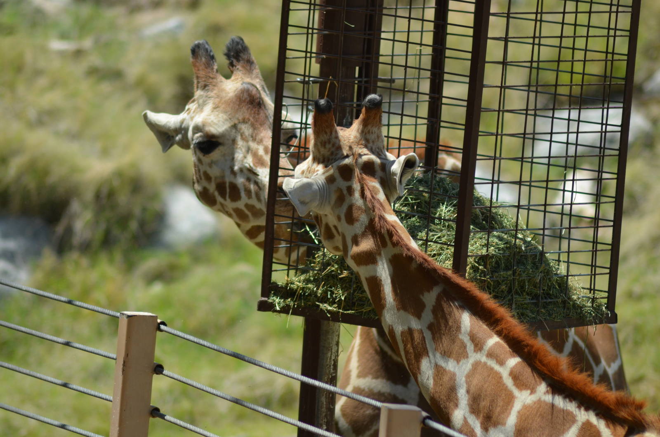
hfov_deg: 5.3
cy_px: 218
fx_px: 7136
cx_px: 330
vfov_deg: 3.5
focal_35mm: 390
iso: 400
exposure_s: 1/2000
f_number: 5.6
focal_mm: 260
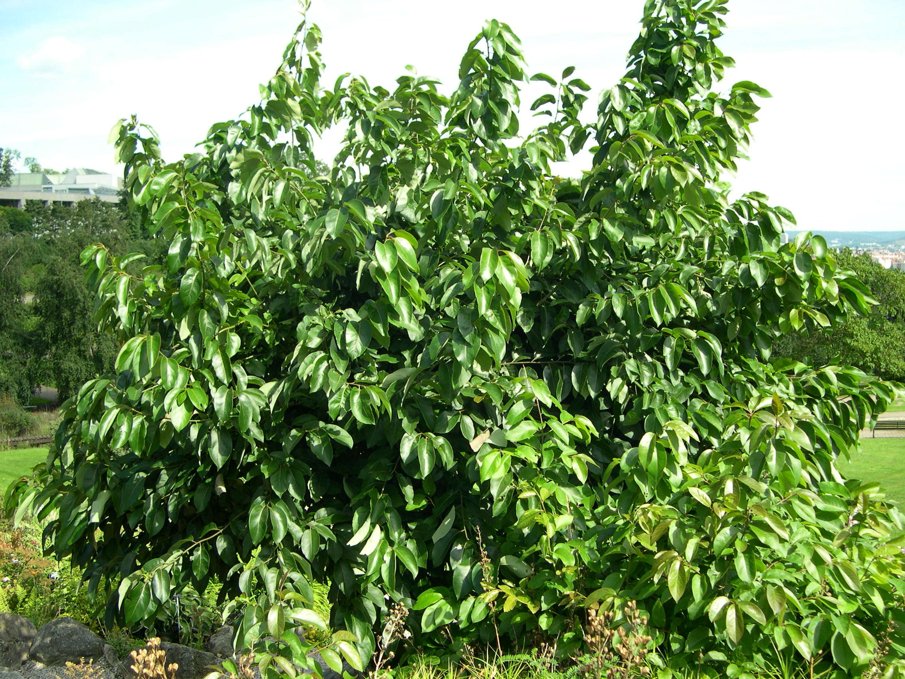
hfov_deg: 49.0
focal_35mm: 38
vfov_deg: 37.7
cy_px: 340
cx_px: 452
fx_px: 993
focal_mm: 8
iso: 100
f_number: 2.8
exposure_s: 1/519
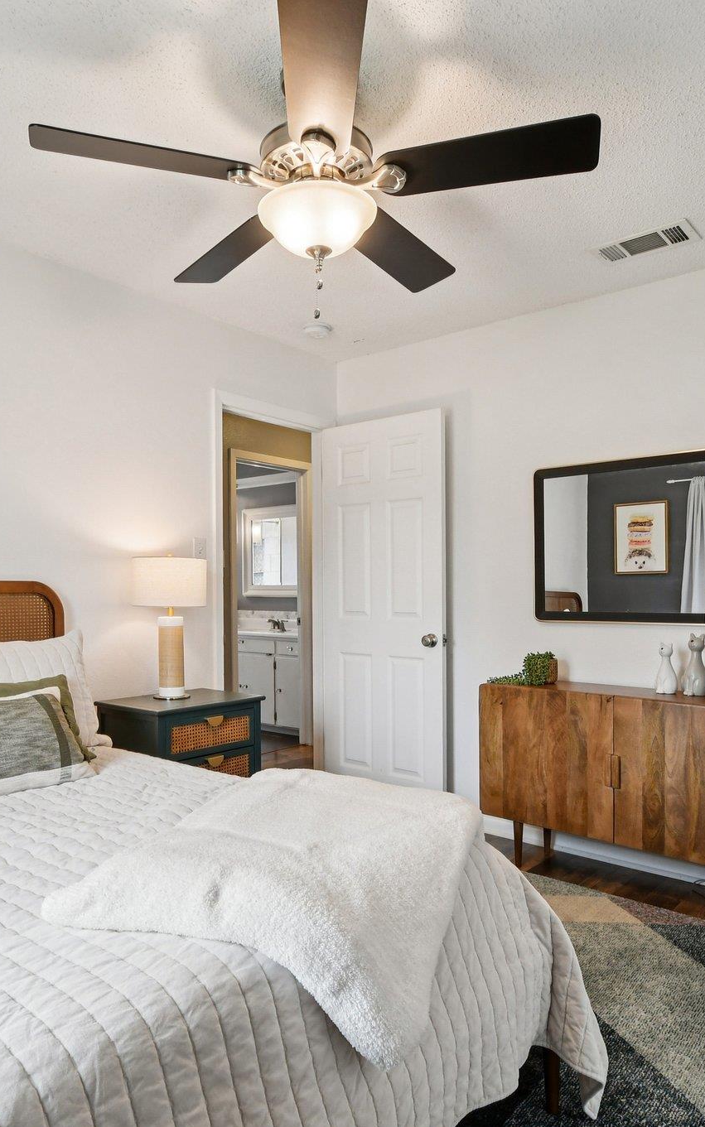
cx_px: 346
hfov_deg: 53.0
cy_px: 564
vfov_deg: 77.1
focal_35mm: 23
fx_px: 707
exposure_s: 1/20
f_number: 8
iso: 400
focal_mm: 10
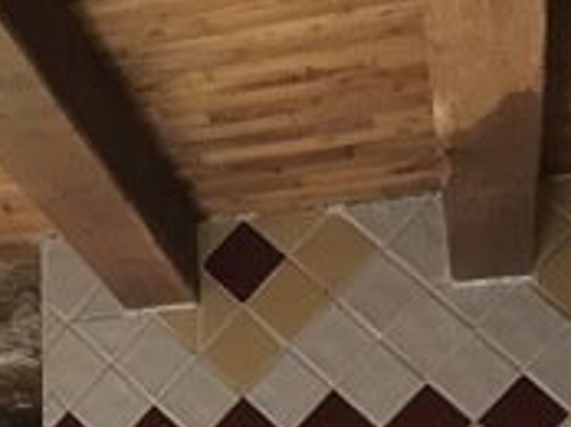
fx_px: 2125
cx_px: -276
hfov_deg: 14.3
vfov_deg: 10.2
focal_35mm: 129
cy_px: 972
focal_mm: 3.99
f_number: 1.8
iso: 25
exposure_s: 1/100
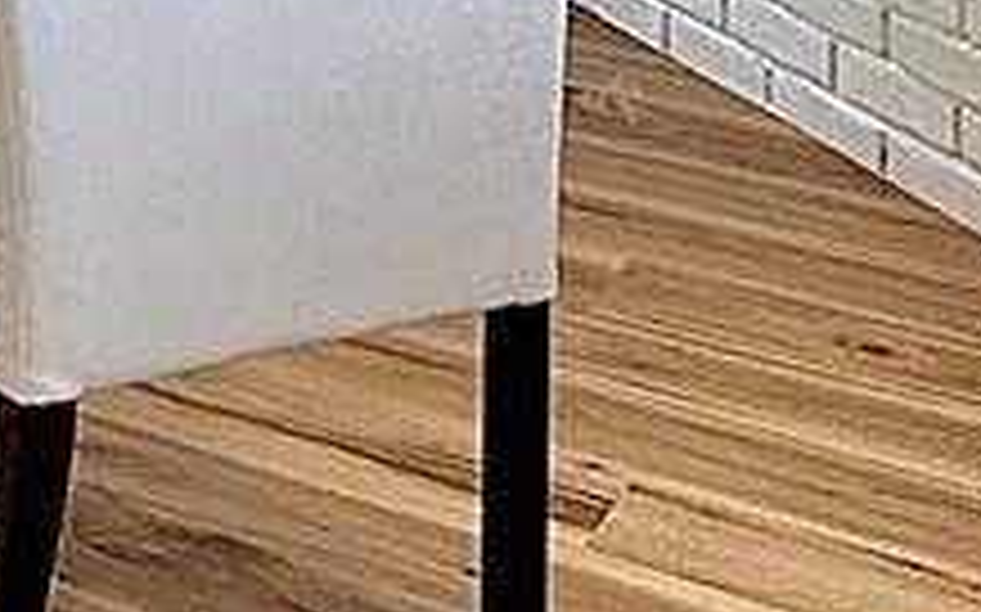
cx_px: -1004
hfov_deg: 15.3
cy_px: -810
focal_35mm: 109
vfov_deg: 10.5
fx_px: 2913
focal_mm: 2.22
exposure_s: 1/120
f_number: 2.2
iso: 80
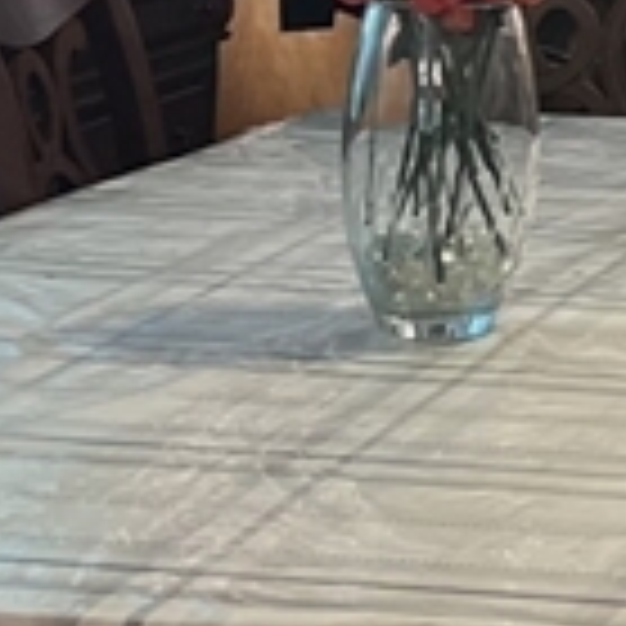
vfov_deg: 10.2
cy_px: -140
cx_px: 1027
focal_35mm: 169
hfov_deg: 9.9
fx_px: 3458
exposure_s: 1/40
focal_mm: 5.7
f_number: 1.5
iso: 400
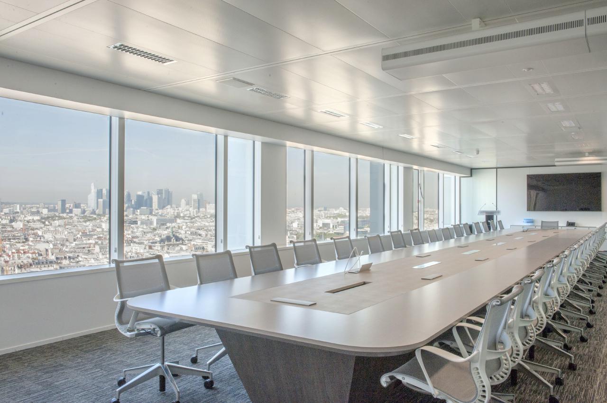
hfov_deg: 63.7
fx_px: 489
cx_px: 304
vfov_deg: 44.9
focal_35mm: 29
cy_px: 202
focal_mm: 29
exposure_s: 1/20
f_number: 22
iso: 560
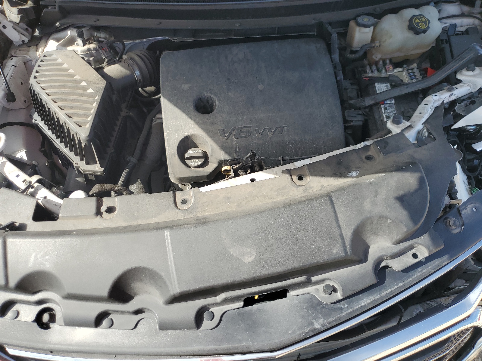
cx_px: 241
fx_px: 362
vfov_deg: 53.1
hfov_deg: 67.3
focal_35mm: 26
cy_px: 180
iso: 50
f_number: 1.5
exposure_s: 1/1250
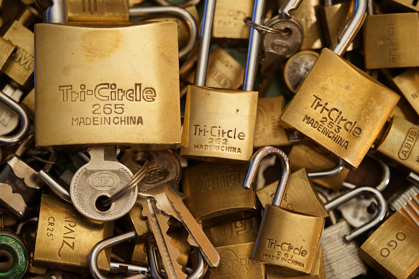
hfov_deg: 22.6
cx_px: 210
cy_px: 140
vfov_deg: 15.2
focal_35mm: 90
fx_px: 1047
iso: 1600
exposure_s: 1/100
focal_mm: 90
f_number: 3.5
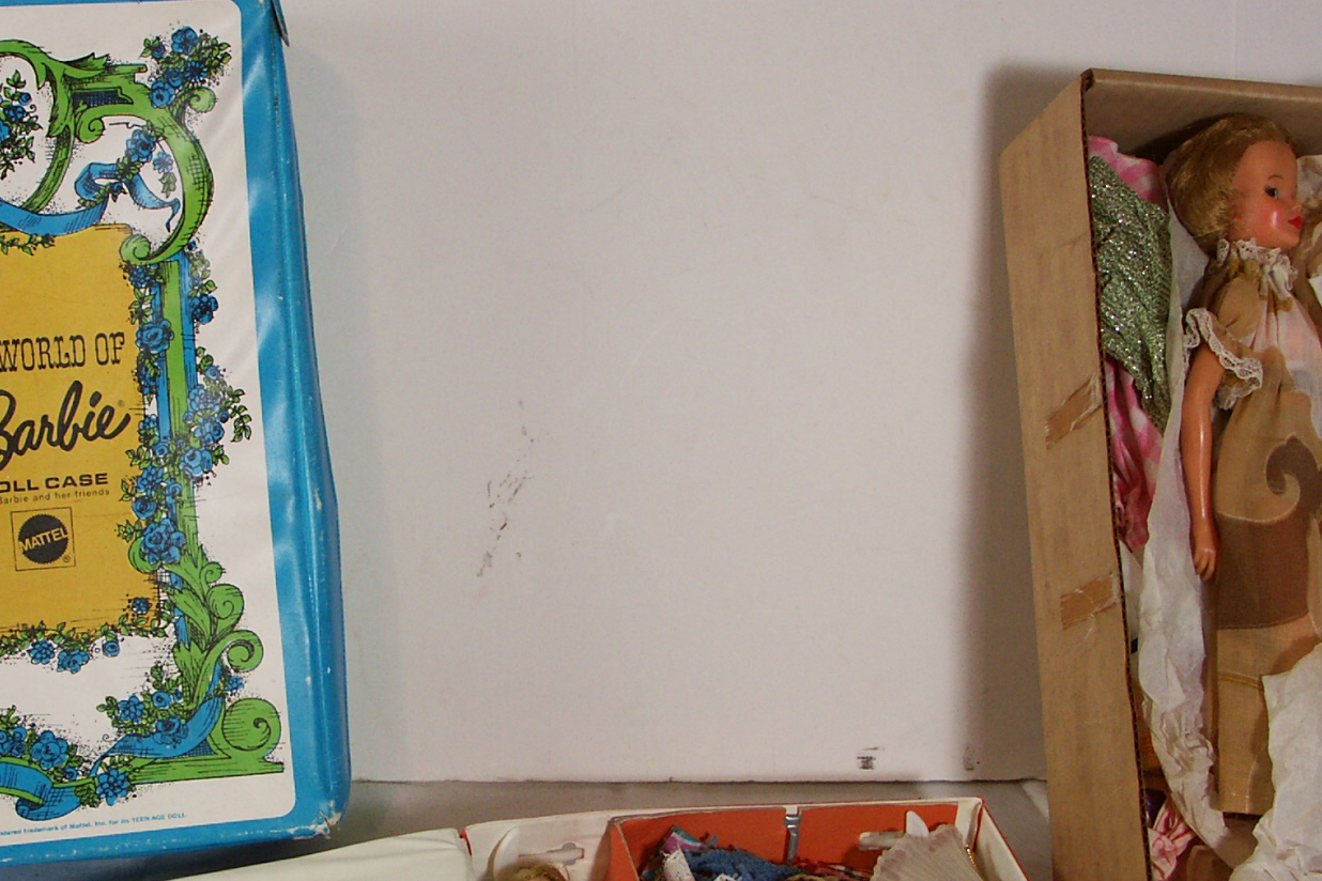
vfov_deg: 27.3
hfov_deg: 40.2
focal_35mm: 49
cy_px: 594
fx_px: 1799
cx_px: 545
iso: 100
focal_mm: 7.2
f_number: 3.2
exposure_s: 1/60
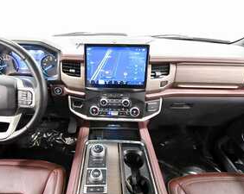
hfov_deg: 80.2
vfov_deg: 68.0
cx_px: 110
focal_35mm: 20
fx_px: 144
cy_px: 99
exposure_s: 1/60
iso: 4500
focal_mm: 10
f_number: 4.5
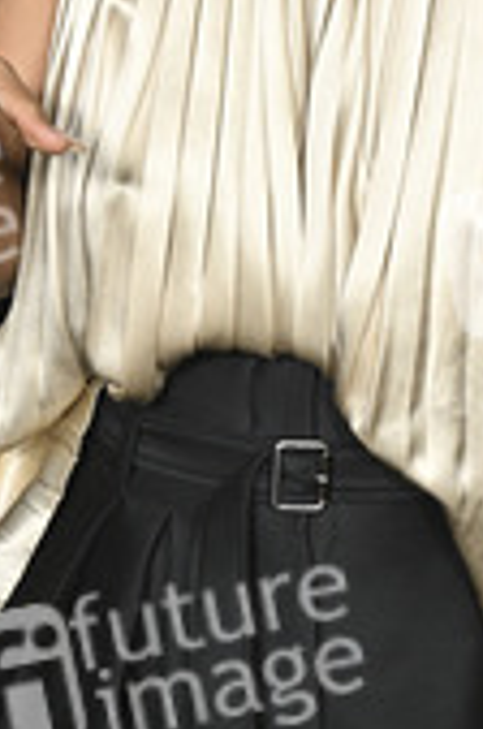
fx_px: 1677
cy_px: 22
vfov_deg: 23.6
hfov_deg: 16.4
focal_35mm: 83
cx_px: 267
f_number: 5.6
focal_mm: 35
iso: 2500
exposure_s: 1/320
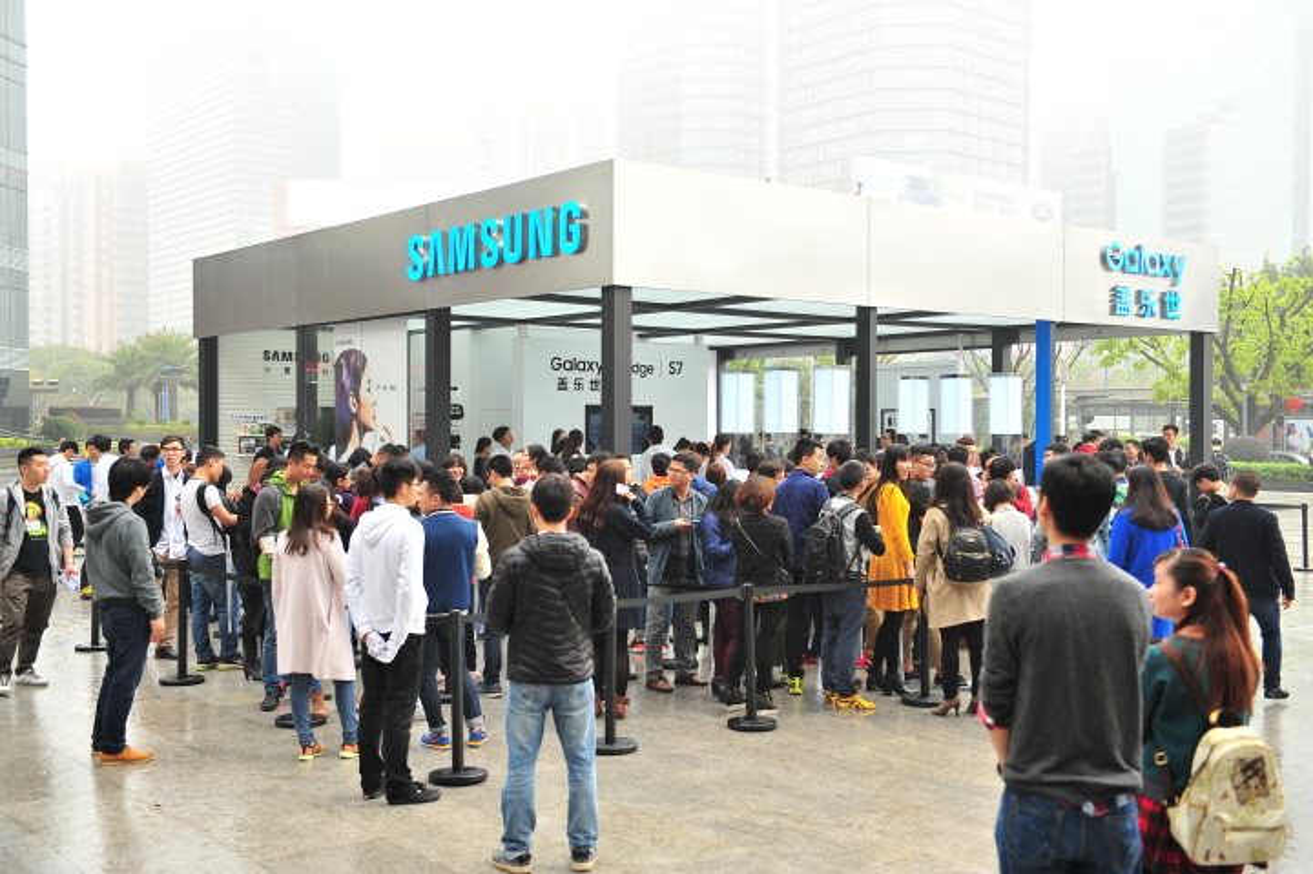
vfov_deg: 33.4
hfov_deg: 48.5
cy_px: 437
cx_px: 656
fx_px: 1458
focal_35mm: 40
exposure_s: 1/400
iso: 400
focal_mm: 40
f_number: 4
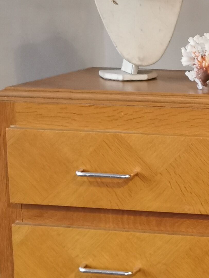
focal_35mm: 91
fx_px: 732
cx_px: 294
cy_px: 172
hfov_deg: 15.2
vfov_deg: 21.5
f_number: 1.6
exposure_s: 1/30
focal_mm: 5.56
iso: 640
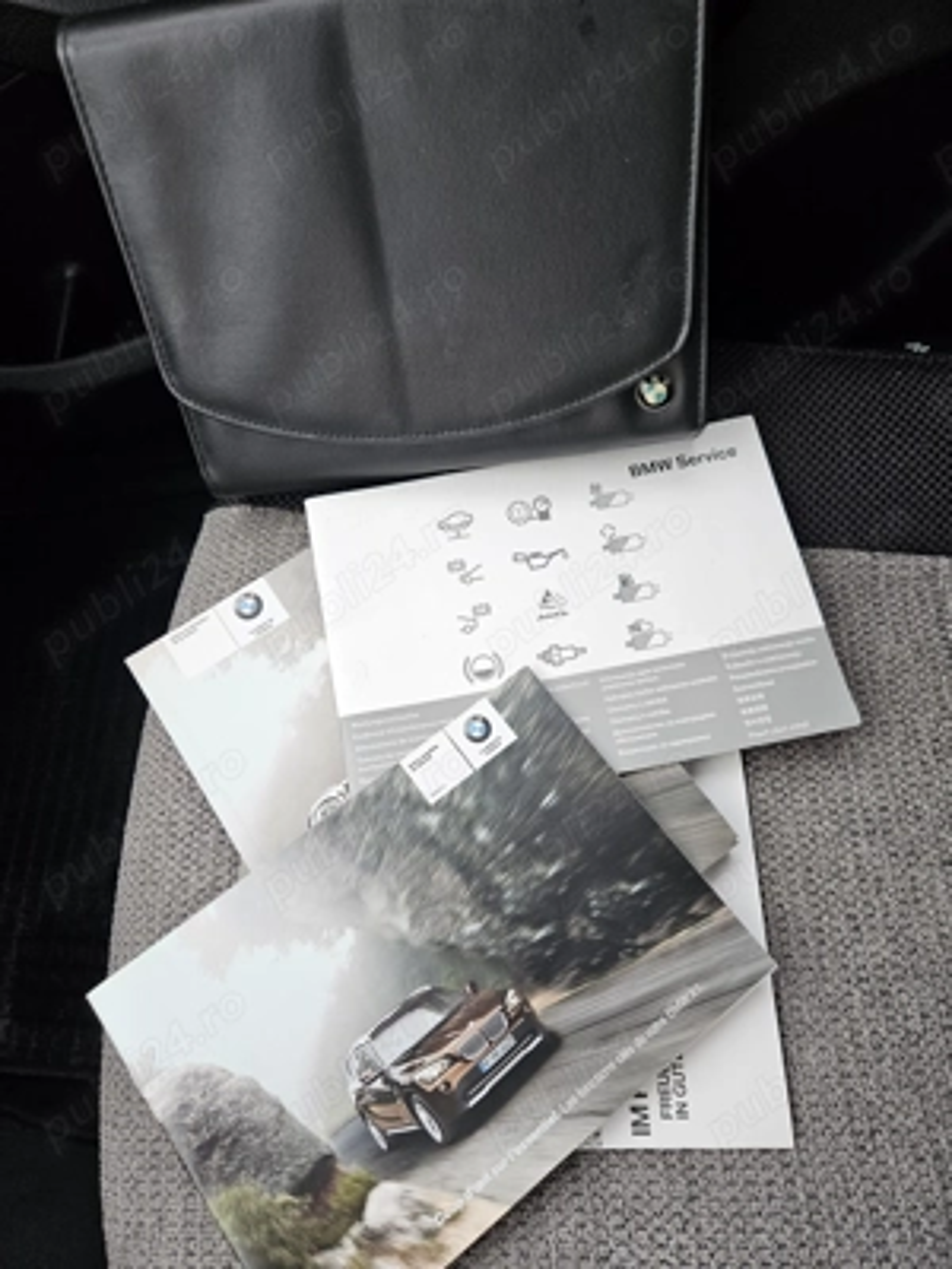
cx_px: 476
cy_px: 634
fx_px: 843
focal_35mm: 23
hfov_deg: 58.9
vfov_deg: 73.9
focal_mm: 5.4
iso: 160
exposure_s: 1/192
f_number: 1.8
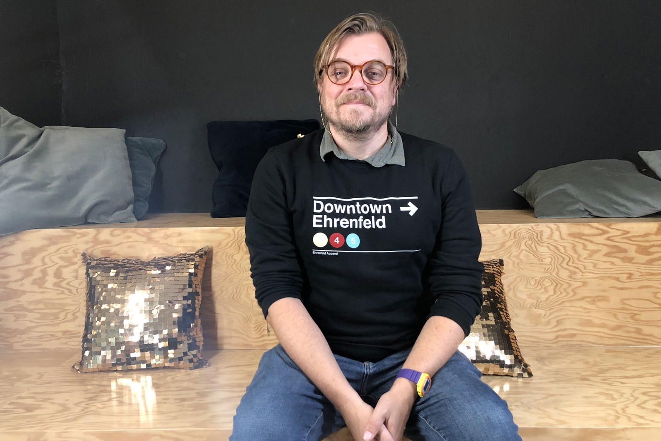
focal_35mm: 30
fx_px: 551
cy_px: 202
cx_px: 331
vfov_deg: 43.6
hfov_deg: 61.9
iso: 80
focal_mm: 4
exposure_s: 1/14
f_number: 1.8
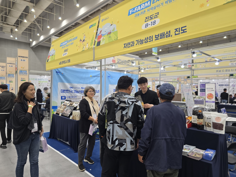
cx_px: 118
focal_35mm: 23
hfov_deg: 73.9
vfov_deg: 58.9
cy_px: 88
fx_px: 157
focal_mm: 6.3
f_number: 1.7
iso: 125
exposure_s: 1/120
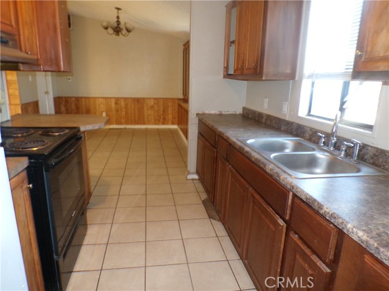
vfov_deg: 56.8
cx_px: 194
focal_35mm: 24
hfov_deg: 71.6
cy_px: 146
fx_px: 270
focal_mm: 4.3
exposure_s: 1/17
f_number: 3
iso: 364
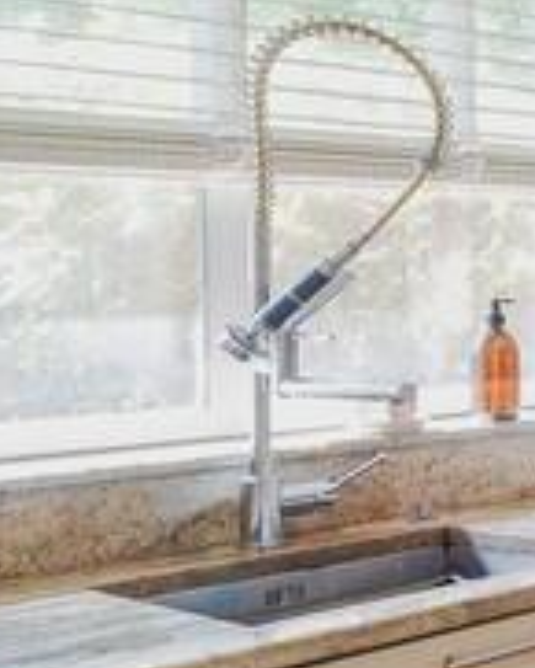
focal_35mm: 69
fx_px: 1365
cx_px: 1258
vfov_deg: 27.4
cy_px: 271
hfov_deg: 14.8
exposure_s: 1/60
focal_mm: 13
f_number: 5.6
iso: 500
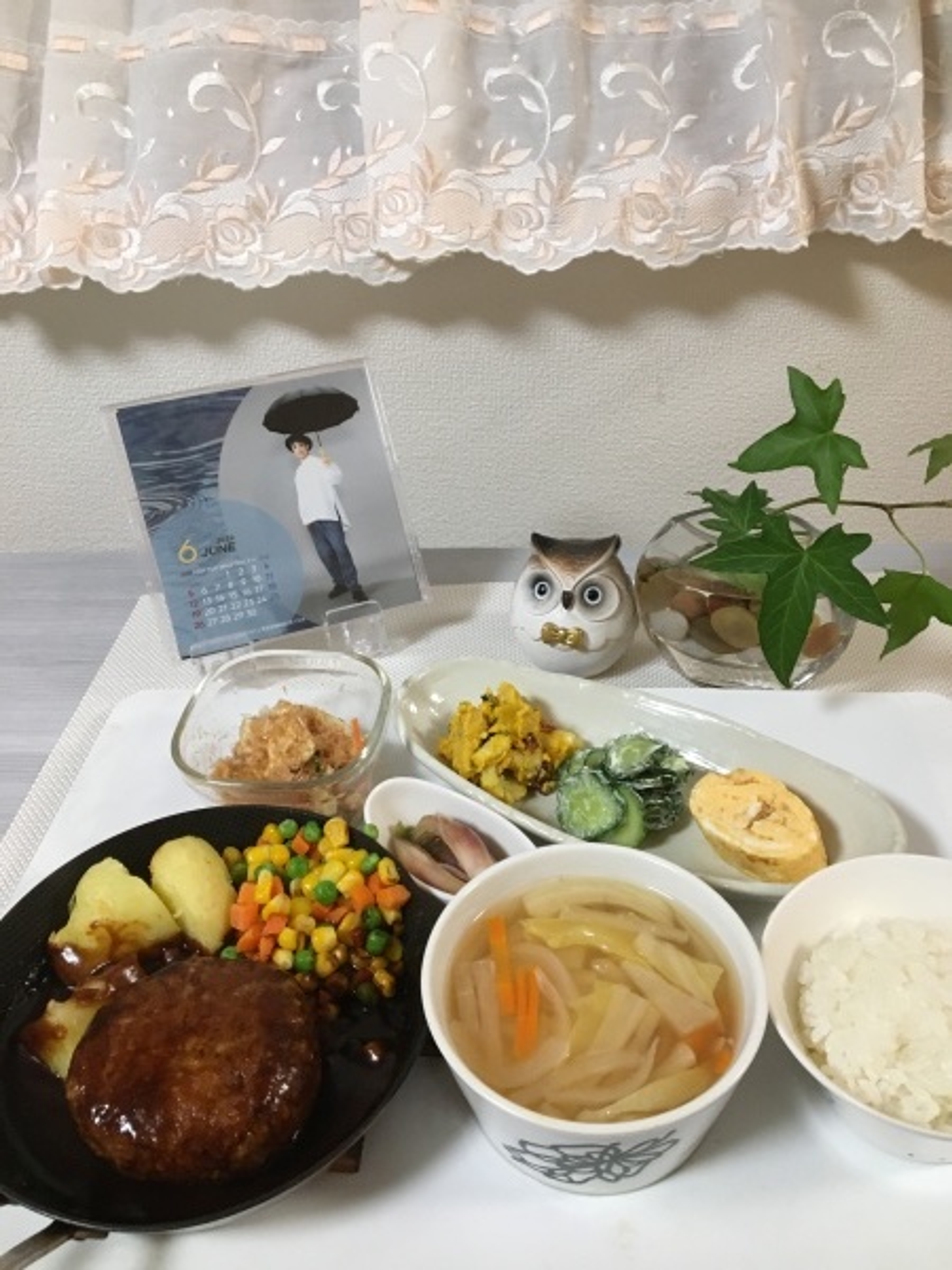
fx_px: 1063
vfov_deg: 61.7
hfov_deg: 48.2
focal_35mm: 29
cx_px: 476
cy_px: 635
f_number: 2.2
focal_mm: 4.15
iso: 160
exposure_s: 1/30
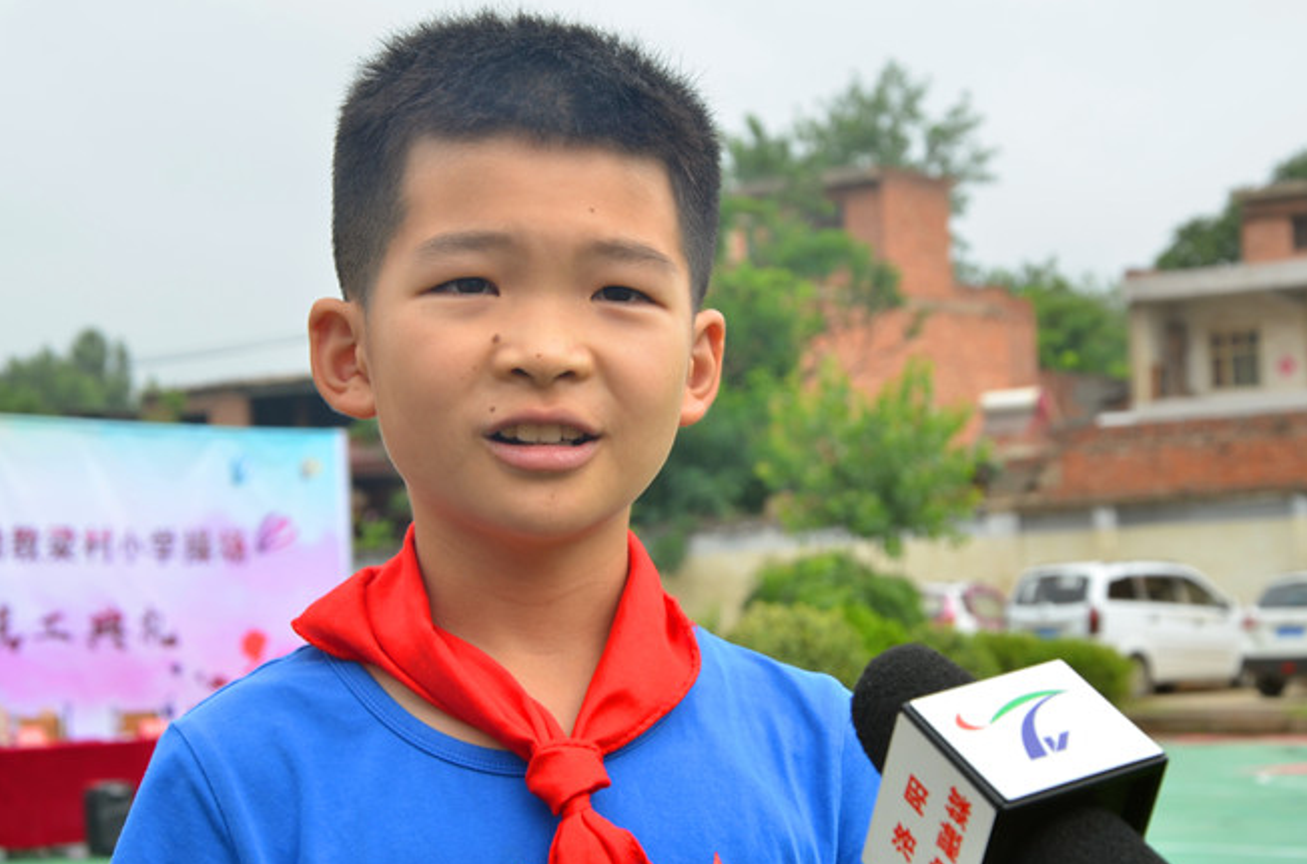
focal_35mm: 92
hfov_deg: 22.2
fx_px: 3331
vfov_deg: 14.8
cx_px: 559
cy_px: 426
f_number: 8
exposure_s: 1/250
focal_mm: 50
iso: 200
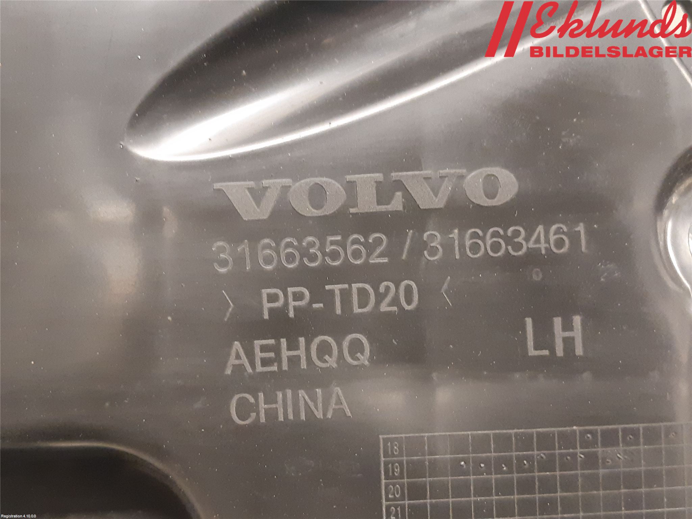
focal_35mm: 26
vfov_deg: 53.1
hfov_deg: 67.3
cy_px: 260
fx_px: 520
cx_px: 346
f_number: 1.7
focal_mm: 3.93
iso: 320
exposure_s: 1/25
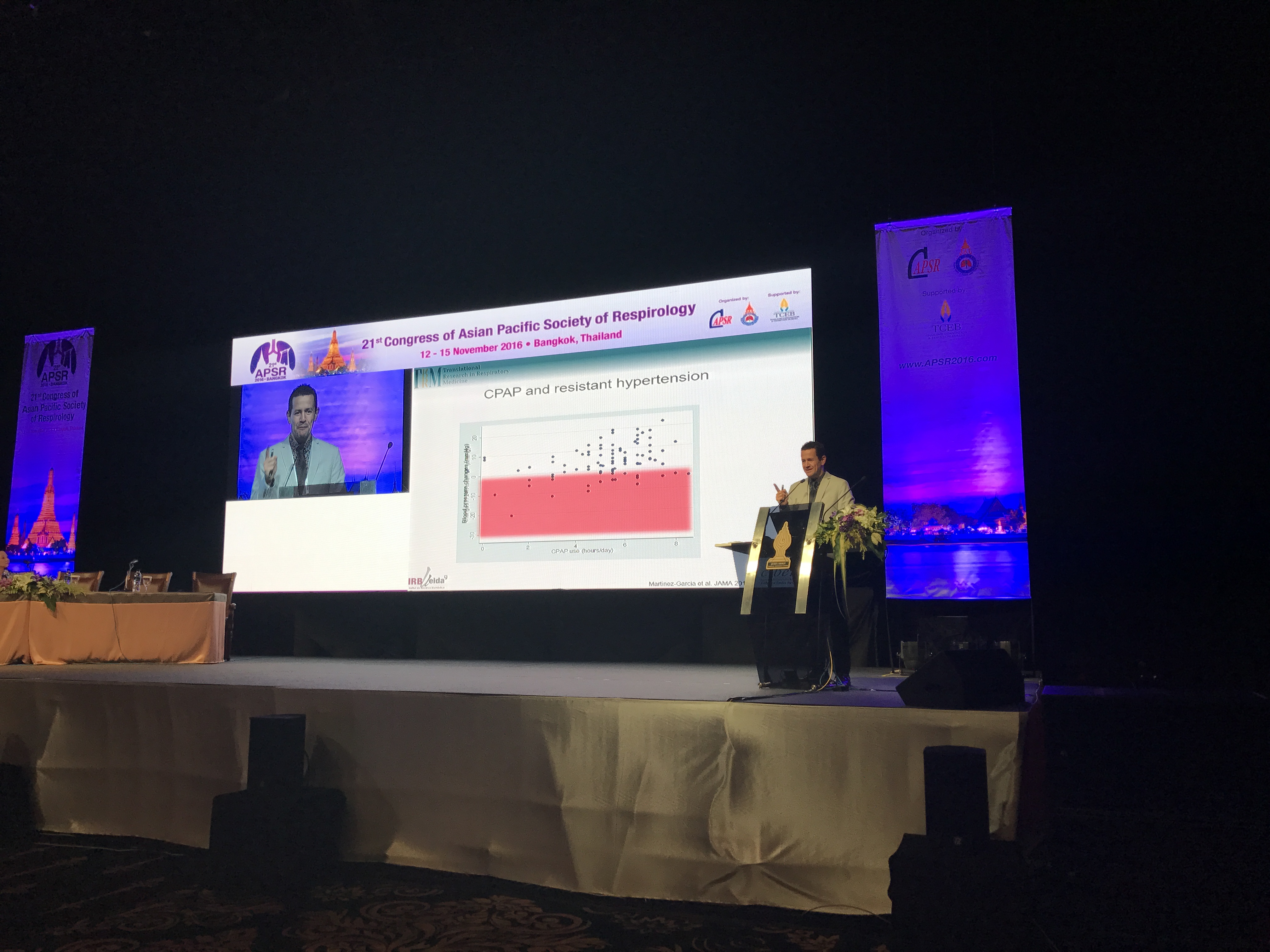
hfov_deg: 63.4
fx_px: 1027
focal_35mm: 28
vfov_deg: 49.7
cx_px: 635
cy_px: 476
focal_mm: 3.99
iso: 32
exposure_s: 1/60
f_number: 1.8
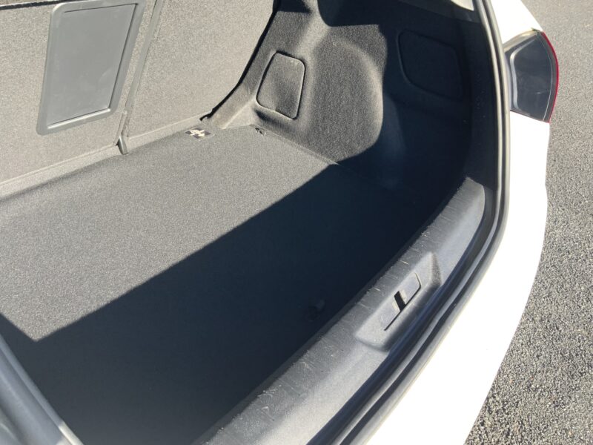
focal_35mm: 29
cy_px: 222
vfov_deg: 48.2
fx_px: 497
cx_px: 296
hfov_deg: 61.7
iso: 16
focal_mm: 3
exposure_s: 1/180
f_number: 1.8
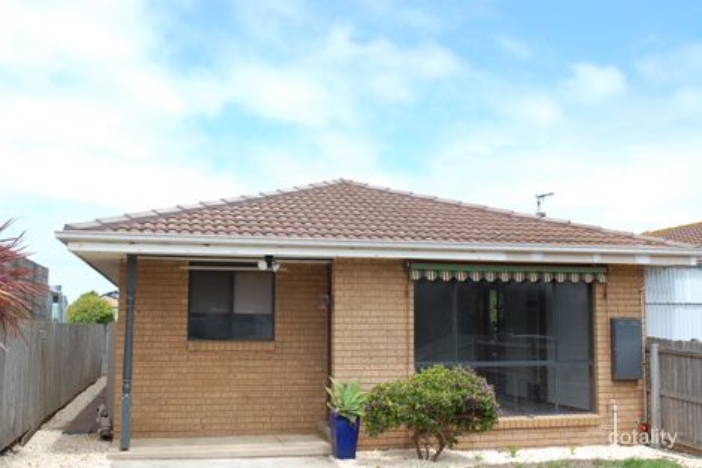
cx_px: 351
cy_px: 234
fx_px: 760
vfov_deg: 34.2
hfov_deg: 49.6
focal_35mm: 39
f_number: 8
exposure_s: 1/250
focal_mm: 26
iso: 200
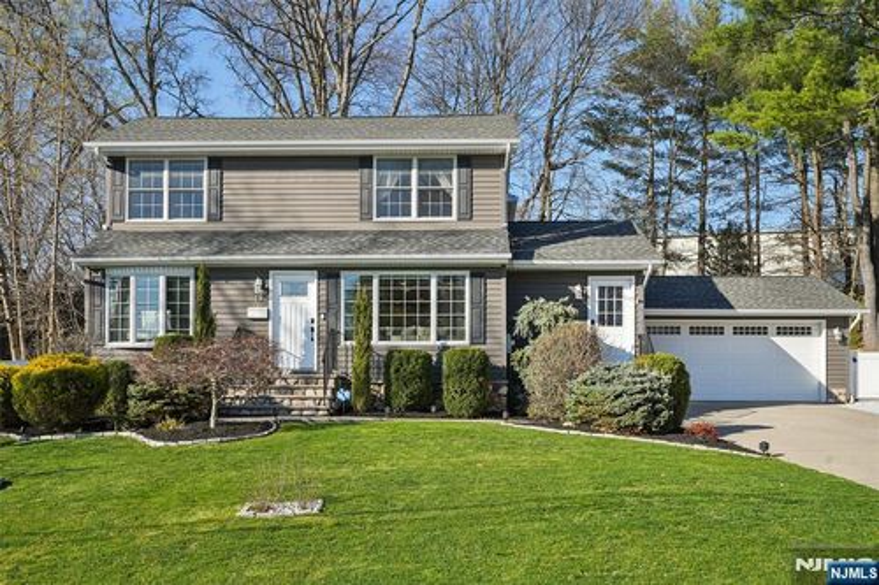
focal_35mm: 35
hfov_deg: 54.5
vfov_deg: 37.8
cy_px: 292
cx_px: 440
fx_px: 854
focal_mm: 35
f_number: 8
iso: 100
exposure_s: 1/160
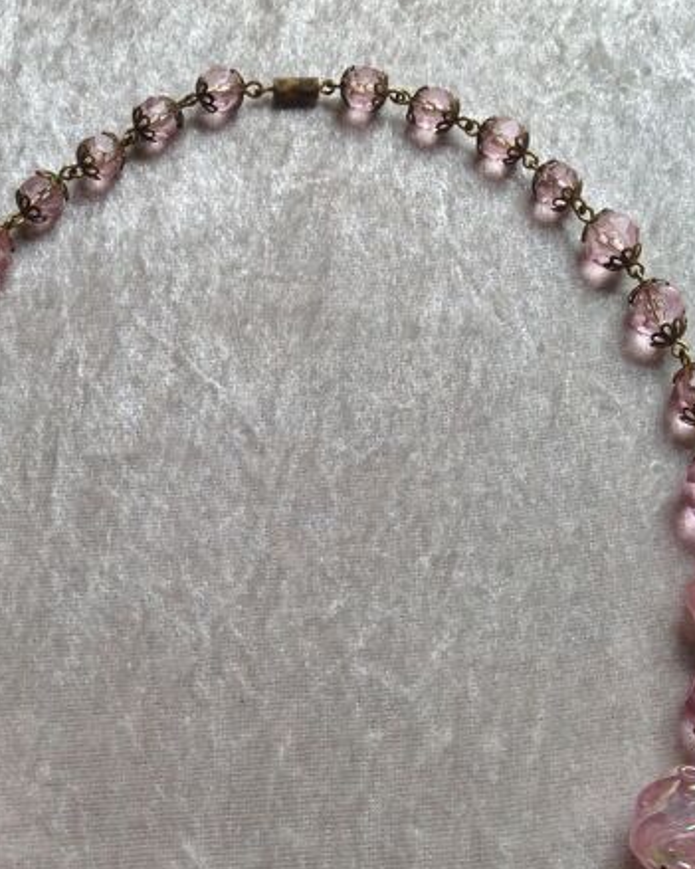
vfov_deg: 36.9
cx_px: 305
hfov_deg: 30.2
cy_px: 595
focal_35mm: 50
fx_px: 1286
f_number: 2.4
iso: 64
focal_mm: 4.28
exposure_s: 1/120
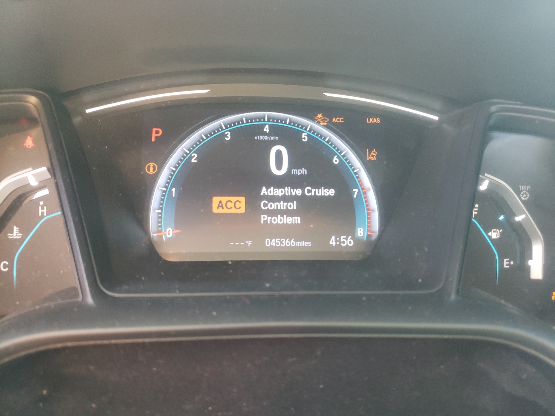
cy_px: 208
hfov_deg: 67.3
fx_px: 417
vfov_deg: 53.1
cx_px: 278
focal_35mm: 26
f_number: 1.5
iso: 234
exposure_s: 1/50
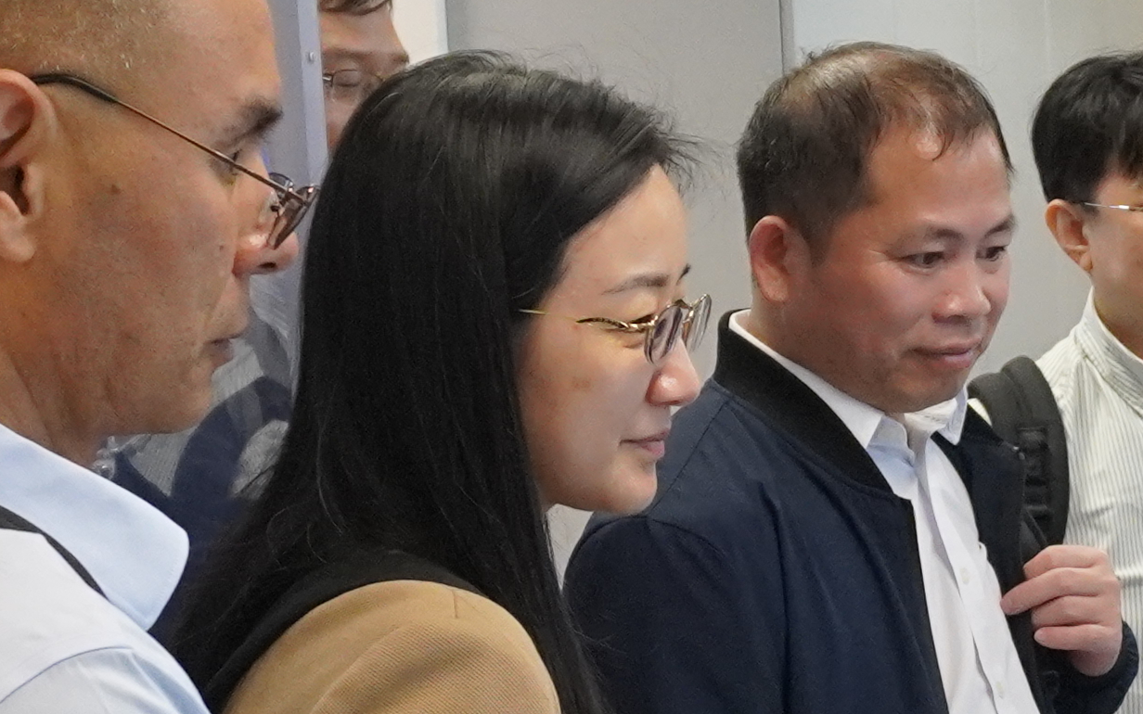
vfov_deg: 9.7
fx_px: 4174
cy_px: 785
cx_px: 1172
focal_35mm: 134
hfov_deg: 15.3
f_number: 4
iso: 2000
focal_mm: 18
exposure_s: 1/160
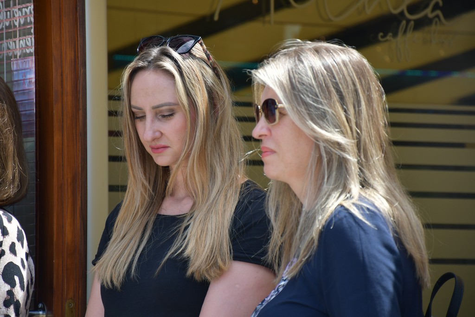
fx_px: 2573
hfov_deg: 10.5
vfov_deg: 7.0
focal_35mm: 195
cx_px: 238
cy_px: 158
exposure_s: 1/500
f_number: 5.6
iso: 360
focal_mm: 130
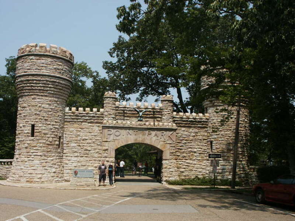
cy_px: 110
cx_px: 148
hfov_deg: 52.6
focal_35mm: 35
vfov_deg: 40.7
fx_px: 298
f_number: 6.7
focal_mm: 7.18
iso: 64
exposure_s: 1/350
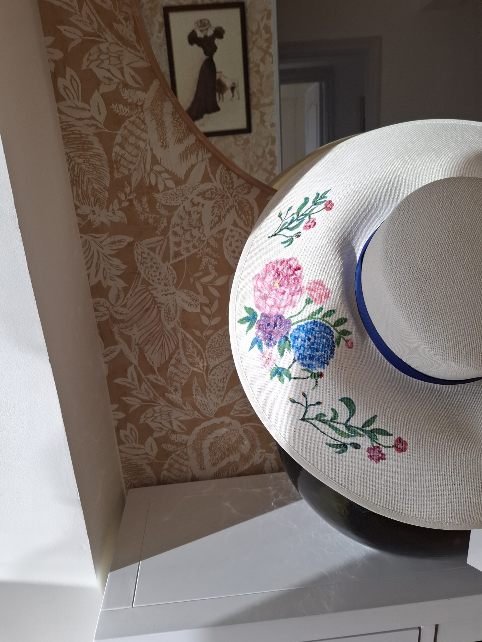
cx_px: 241
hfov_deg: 58.9
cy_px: 321
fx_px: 427
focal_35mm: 23
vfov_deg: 73.9
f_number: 1.8
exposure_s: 1/300
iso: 50
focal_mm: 5.54
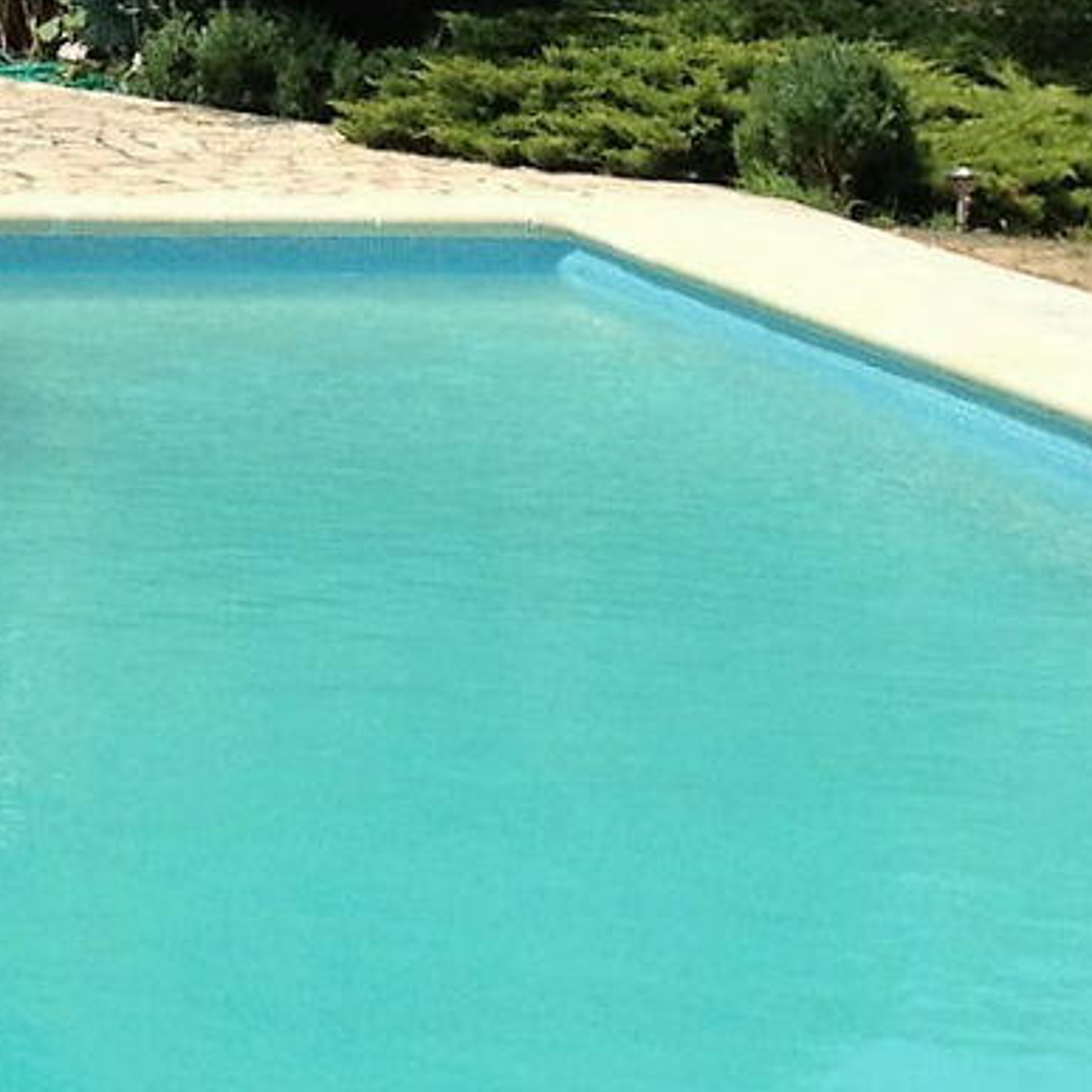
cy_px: -52
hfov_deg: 13.4
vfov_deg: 13.4
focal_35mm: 128
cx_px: -110
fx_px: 4568
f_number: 2.4
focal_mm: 4.28
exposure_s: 1/1727
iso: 64
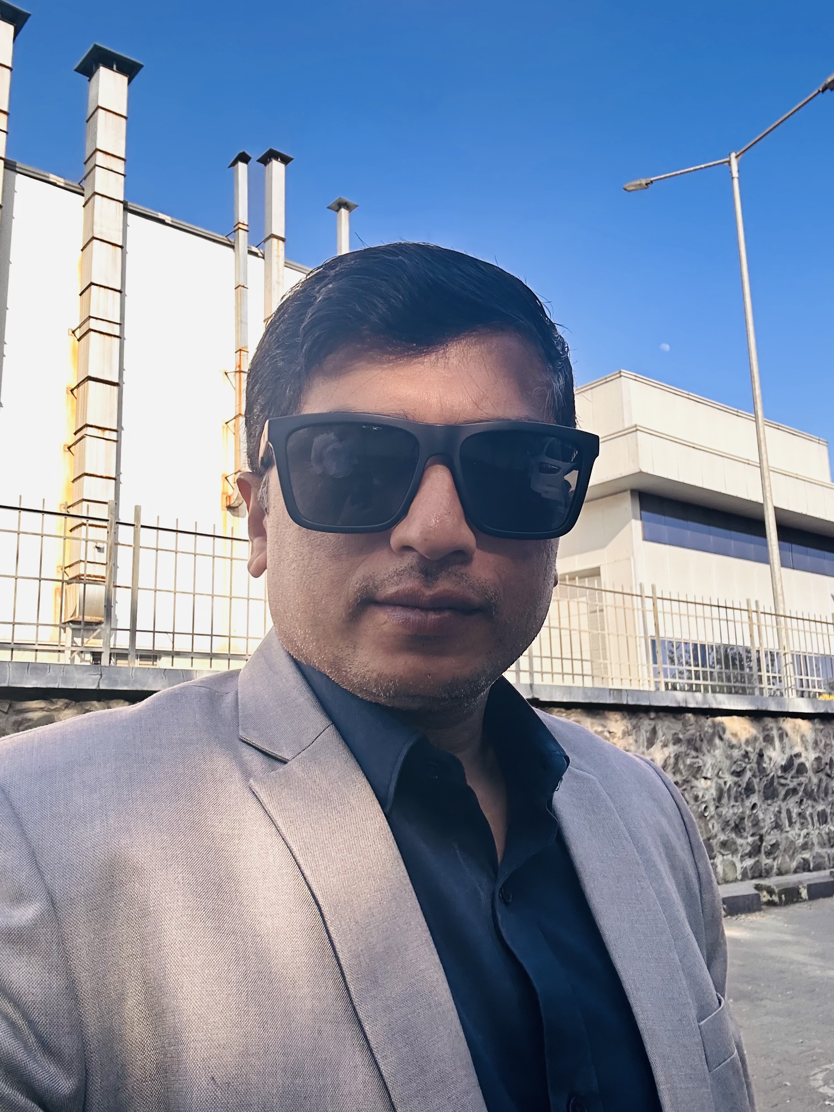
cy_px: 556
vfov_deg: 60.0
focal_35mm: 30
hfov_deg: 46.8
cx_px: 417
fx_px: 964
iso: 25
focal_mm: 2.69
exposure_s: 1/218
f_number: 1.9
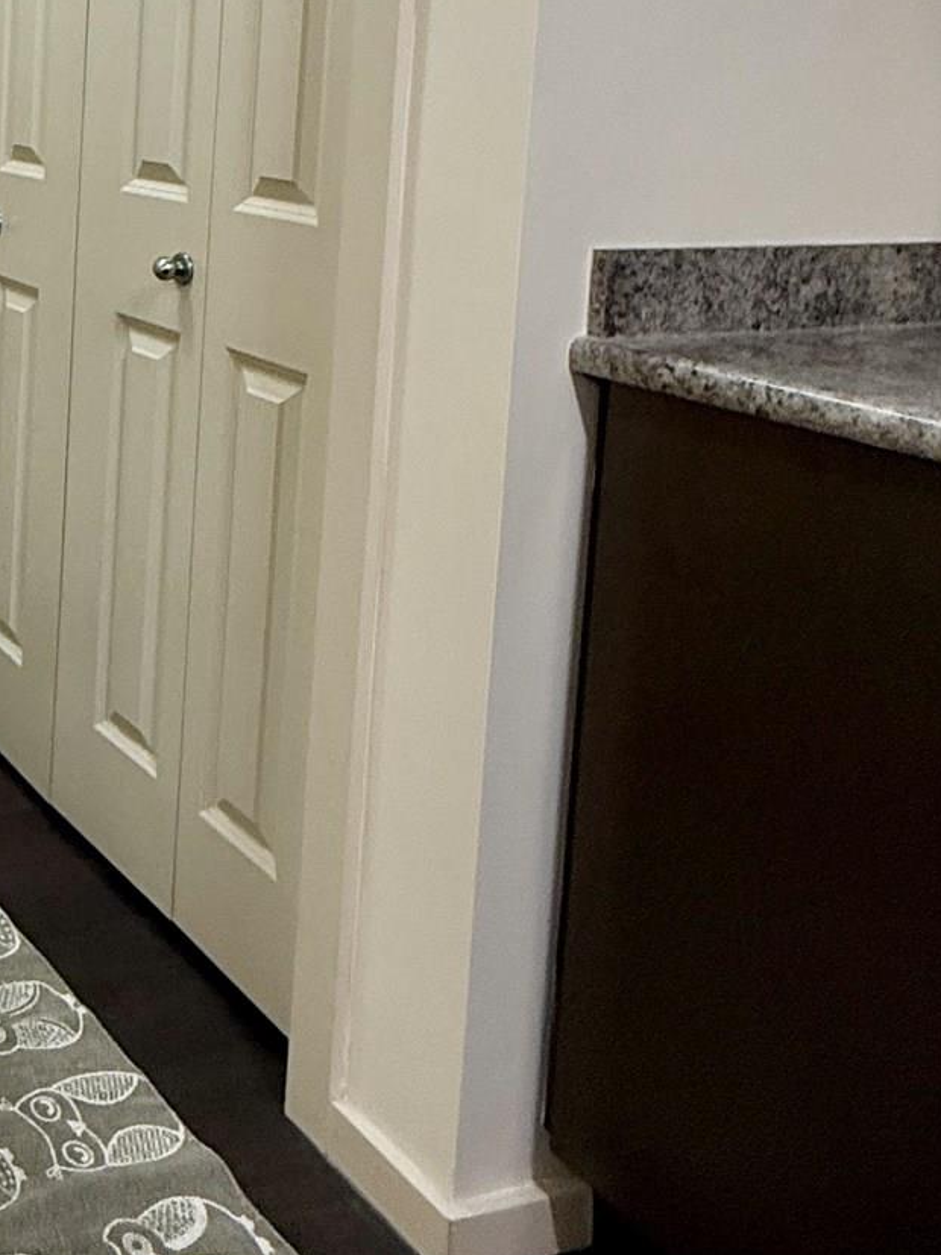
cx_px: -329
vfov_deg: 44.5
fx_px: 1414
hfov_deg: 28.8
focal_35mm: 39
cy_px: 179
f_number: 2.2
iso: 320
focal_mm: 2.22
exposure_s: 1/120
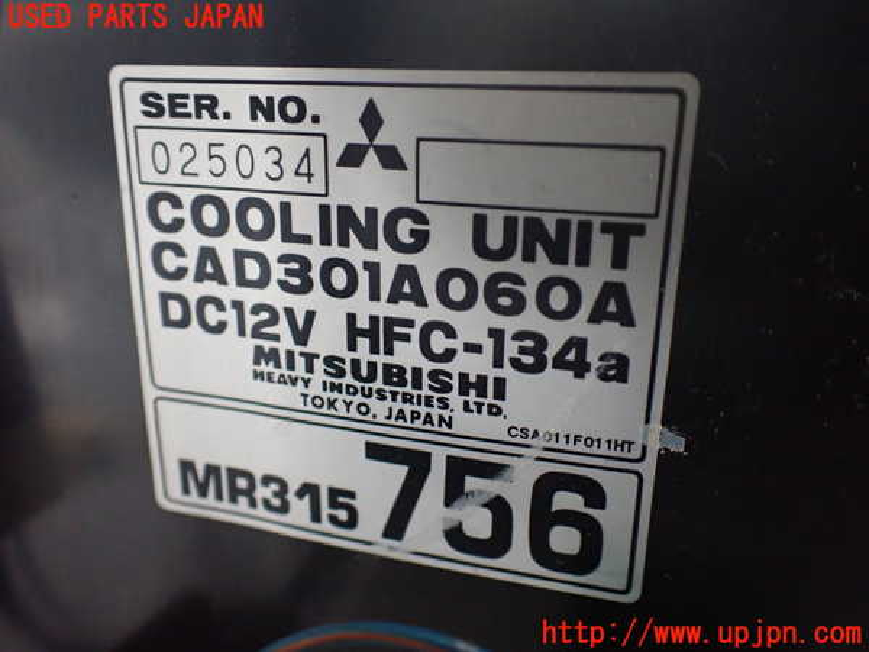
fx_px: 753
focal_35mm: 30
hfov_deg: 60.0
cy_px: 326
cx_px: 434
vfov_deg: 46.8
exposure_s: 1/80
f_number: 2.3
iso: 800
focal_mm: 5.4
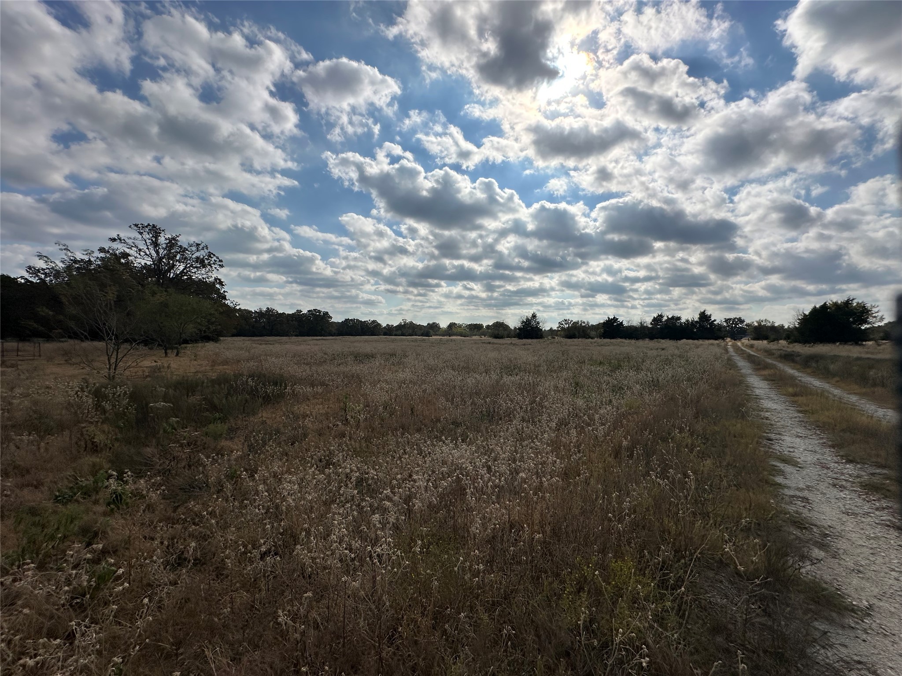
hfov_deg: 102.1
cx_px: 451
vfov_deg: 85.7
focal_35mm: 14
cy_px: 338
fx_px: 365
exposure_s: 1/6897
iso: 50
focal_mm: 2.22
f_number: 2.2
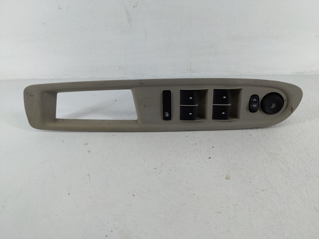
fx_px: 230
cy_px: 120
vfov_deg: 54.9
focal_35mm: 25
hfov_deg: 69.4
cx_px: 160
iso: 59
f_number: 1.73
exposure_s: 1/124
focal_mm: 4.38
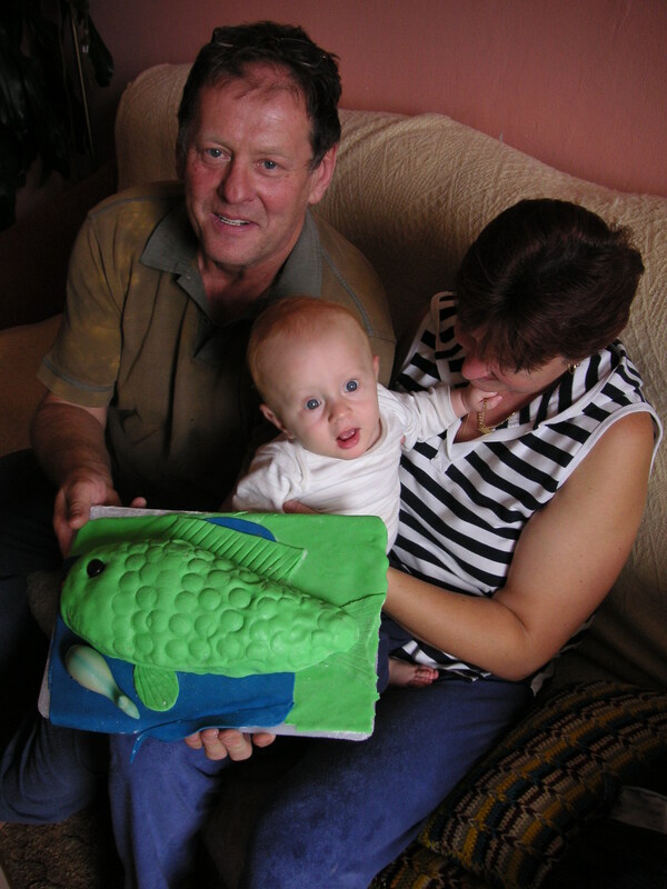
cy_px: 444
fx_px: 951
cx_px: 334
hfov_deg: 38.7
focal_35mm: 37
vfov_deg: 50.1
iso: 50
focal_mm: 6.1
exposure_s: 1/45
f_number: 2.8
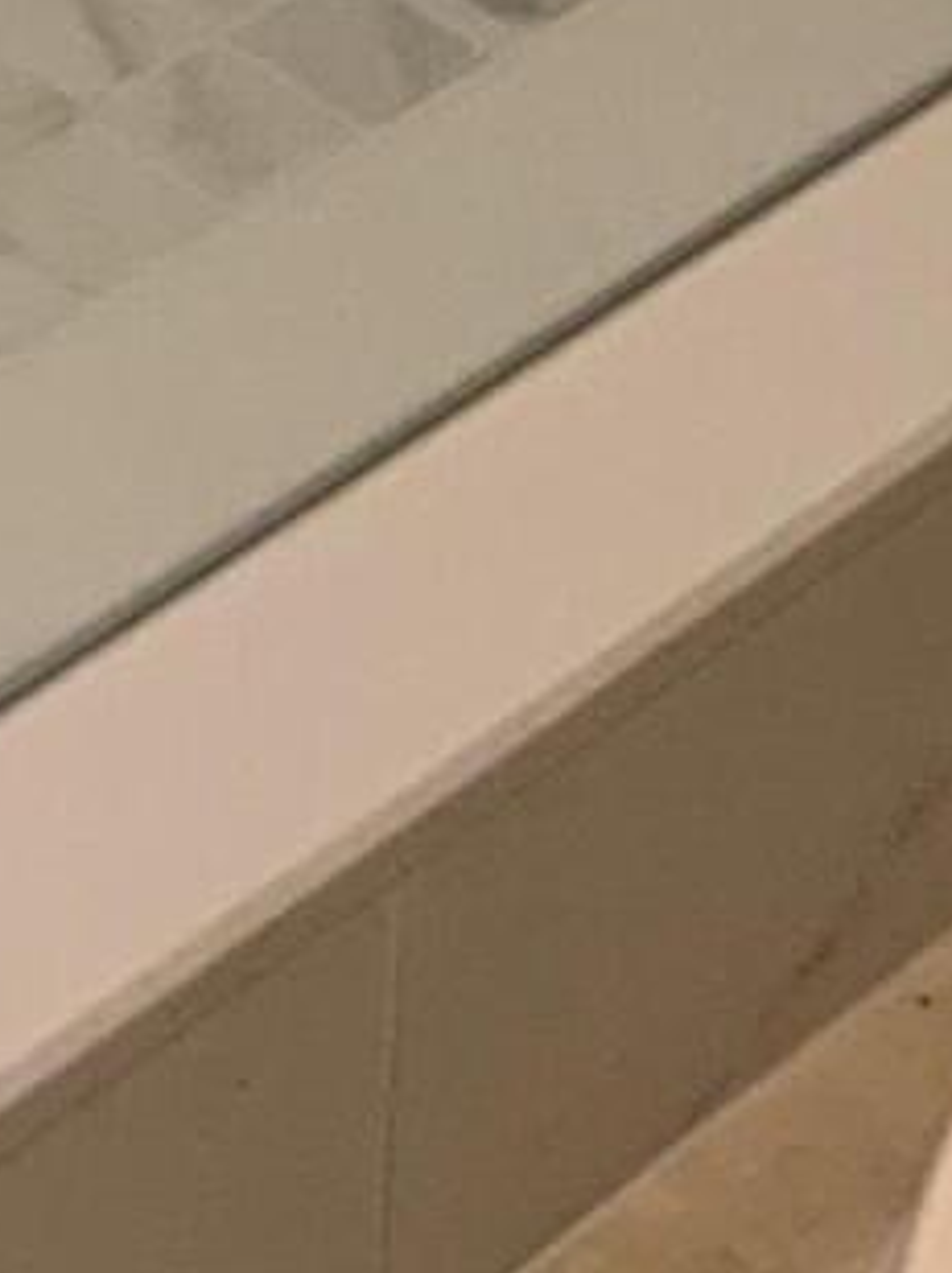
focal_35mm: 188
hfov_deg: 7.5
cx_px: -1063
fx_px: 6908
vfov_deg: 8.8
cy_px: -2447
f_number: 1.8
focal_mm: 3
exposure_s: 1/60
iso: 100
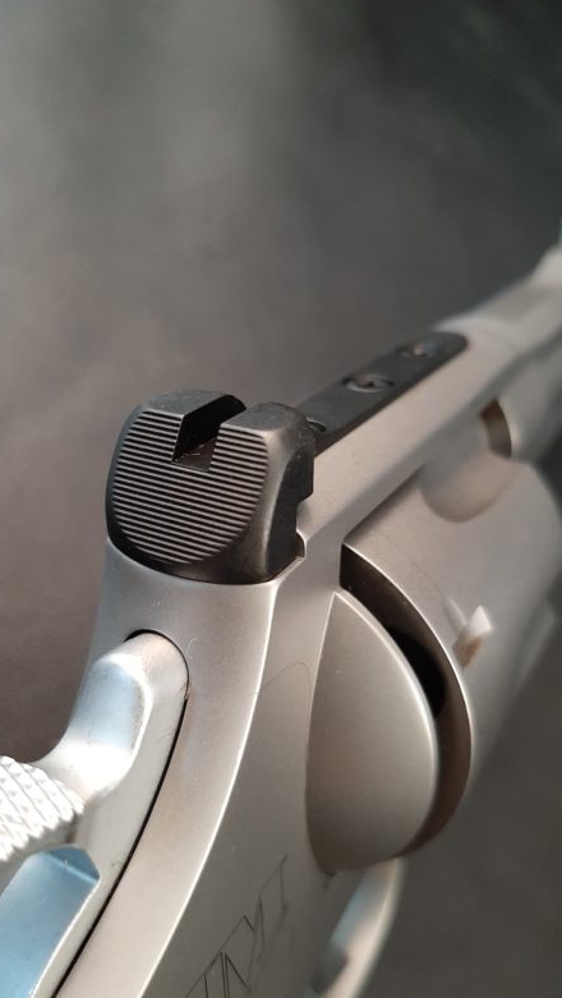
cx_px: 268
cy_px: 502
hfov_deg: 40.2
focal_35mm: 29
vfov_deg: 66.0
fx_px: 767
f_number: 1.7
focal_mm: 3.93
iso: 200
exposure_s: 1/24
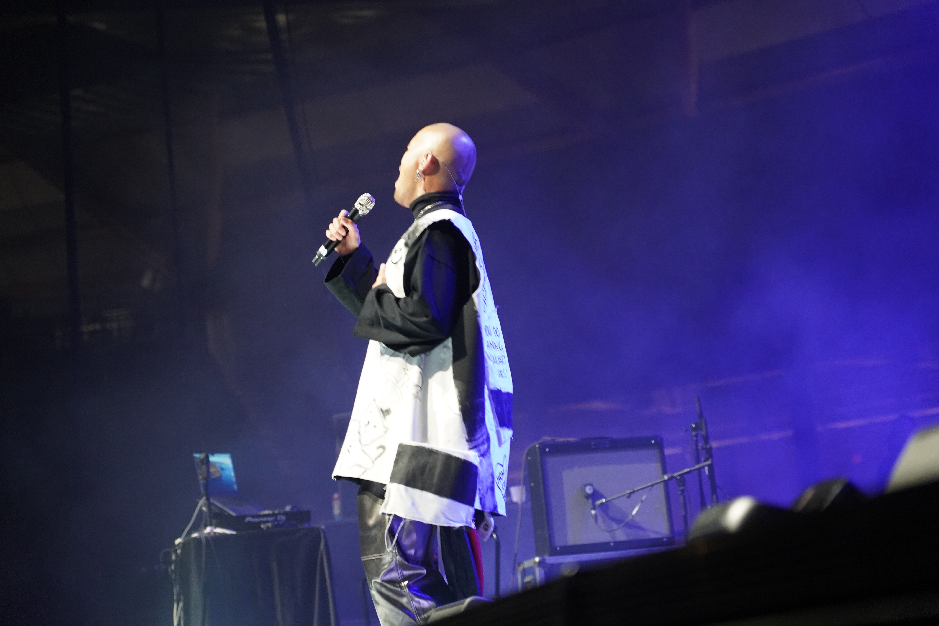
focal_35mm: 105
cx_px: 470
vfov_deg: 13.0
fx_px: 2739
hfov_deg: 19.5
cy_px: 313
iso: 5000
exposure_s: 1/160
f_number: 4
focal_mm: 105
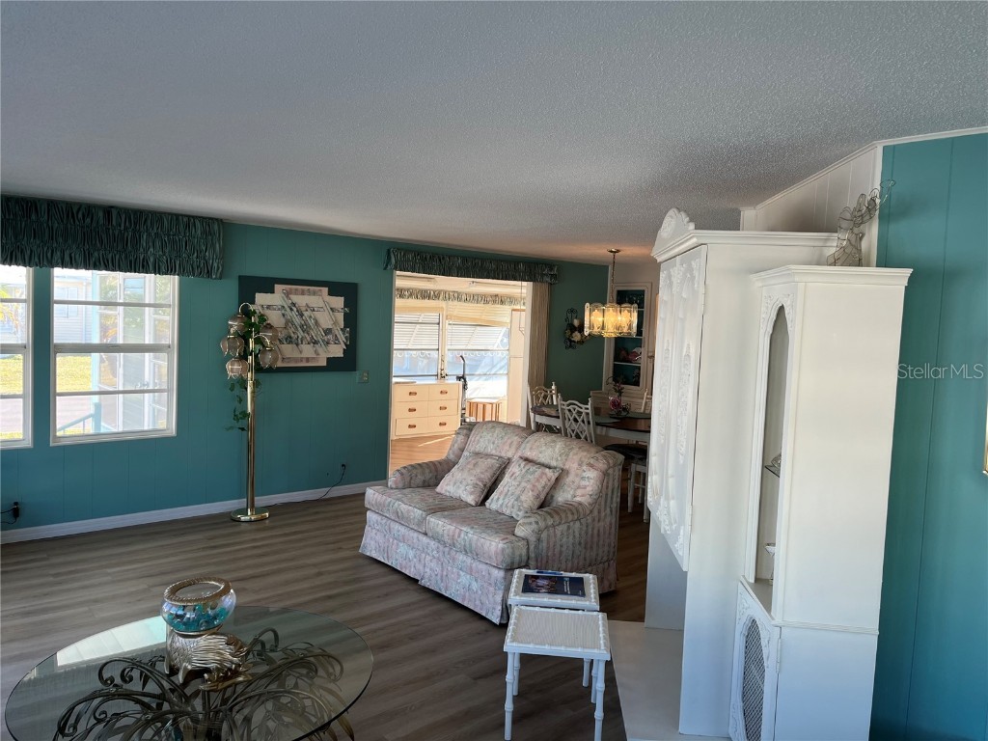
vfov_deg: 53.1
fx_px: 742
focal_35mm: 26
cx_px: 494
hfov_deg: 67.3
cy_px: 370
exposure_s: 1/164
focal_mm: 5.1
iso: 40
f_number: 1.6
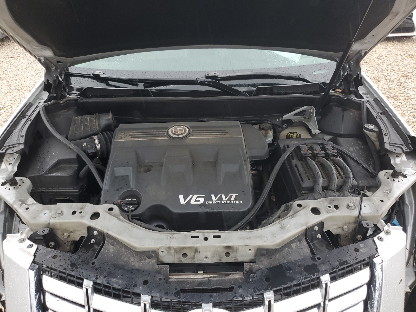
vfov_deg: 53.1
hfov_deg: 67.3
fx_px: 312
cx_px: 208
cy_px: 156
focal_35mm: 26
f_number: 1.5
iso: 76
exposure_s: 1/120
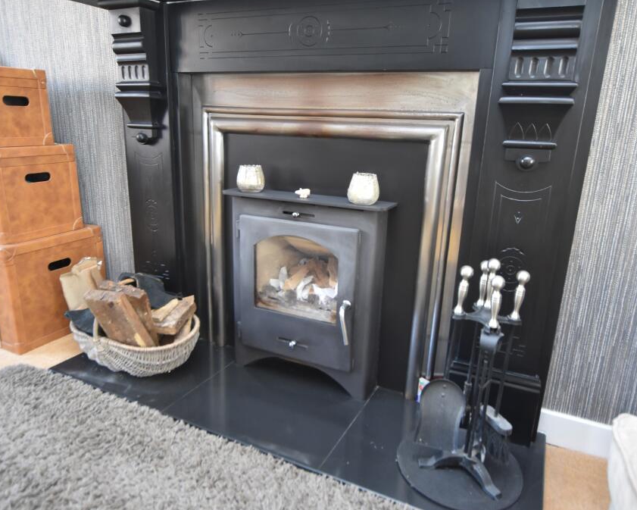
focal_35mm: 24
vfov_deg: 58.8
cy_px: 253
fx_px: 453
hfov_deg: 70.3
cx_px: 321
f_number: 3.5
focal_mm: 14
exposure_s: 1/25
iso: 1000
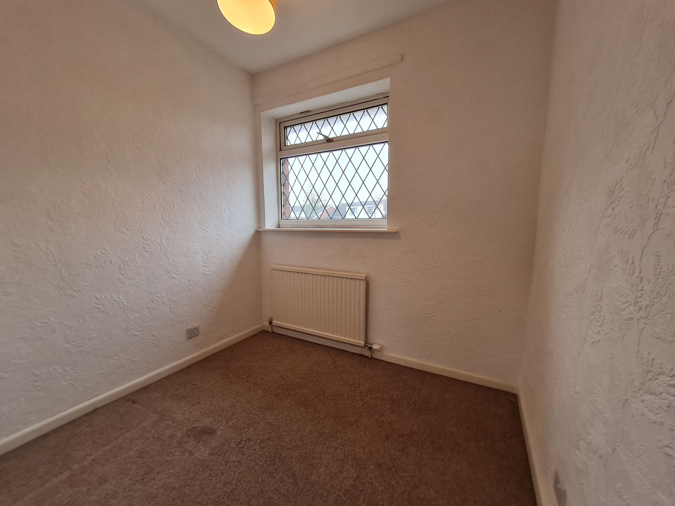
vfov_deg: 89.9
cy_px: 253
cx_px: 338
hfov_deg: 106.2
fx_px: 253
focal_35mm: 13
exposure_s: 1/50
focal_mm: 1.74
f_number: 2.2
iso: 64
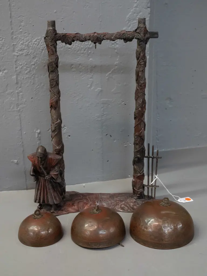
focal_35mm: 50
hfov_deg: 29.1
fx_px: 399
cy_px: 138
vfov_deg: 38.2
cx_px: 104
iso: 3200
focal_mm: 25
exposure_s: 1/125
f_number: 5
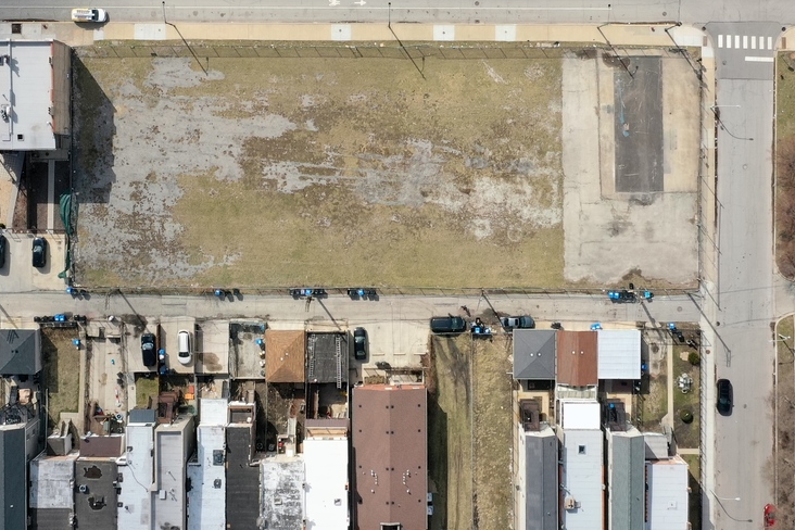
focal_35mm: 62
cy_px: 175
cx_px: 368
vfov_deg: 21.8
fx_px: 1369
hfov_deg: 32.4
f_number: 6.3
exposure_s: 1/500
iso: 100
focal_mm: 10.26
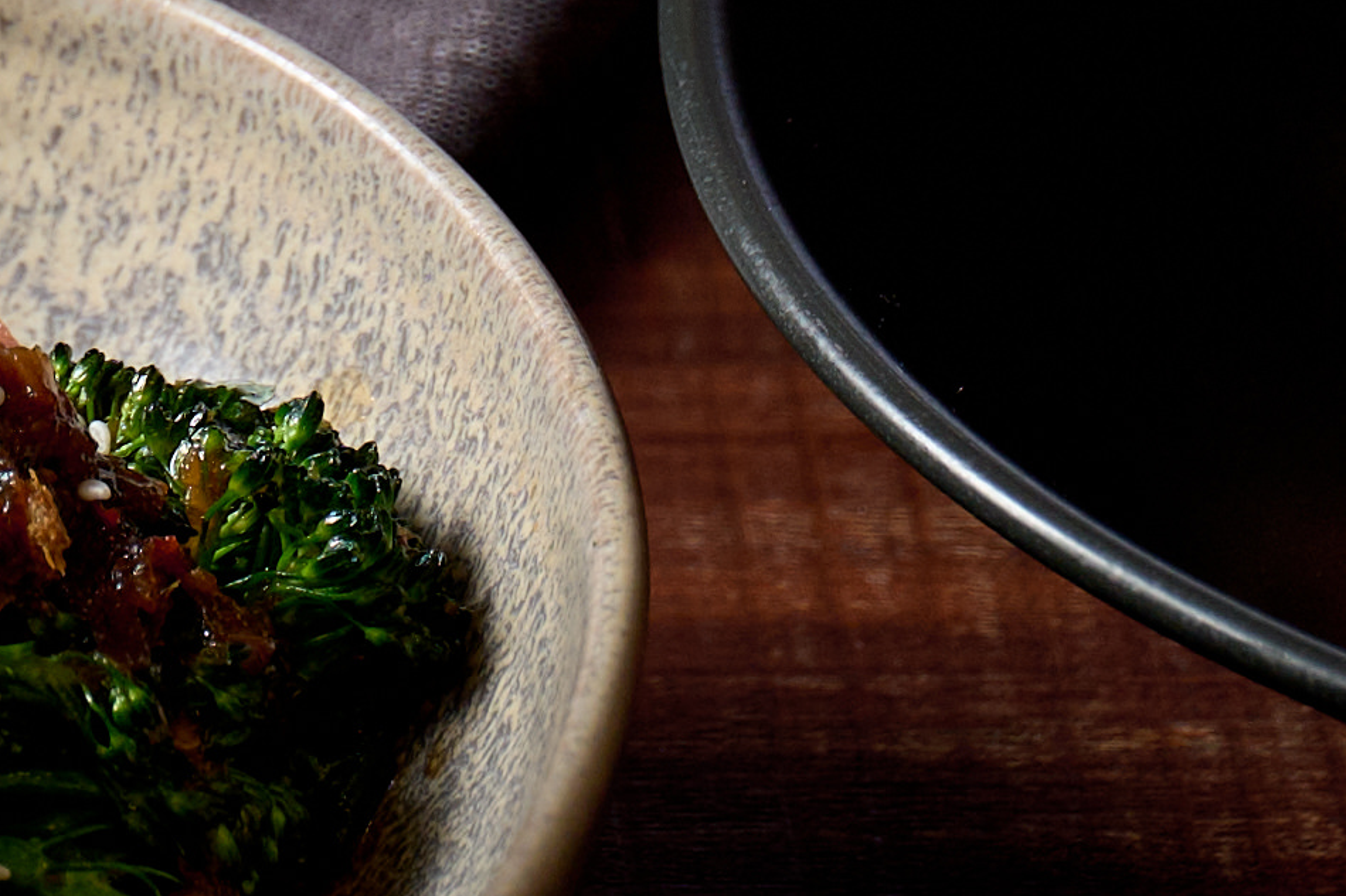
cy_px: -1837
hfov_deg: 3.7
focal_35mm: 556
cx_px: -554
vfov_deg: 2.4
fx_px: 20783
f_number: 4.5
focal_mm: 88
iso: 400
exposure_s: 1/160
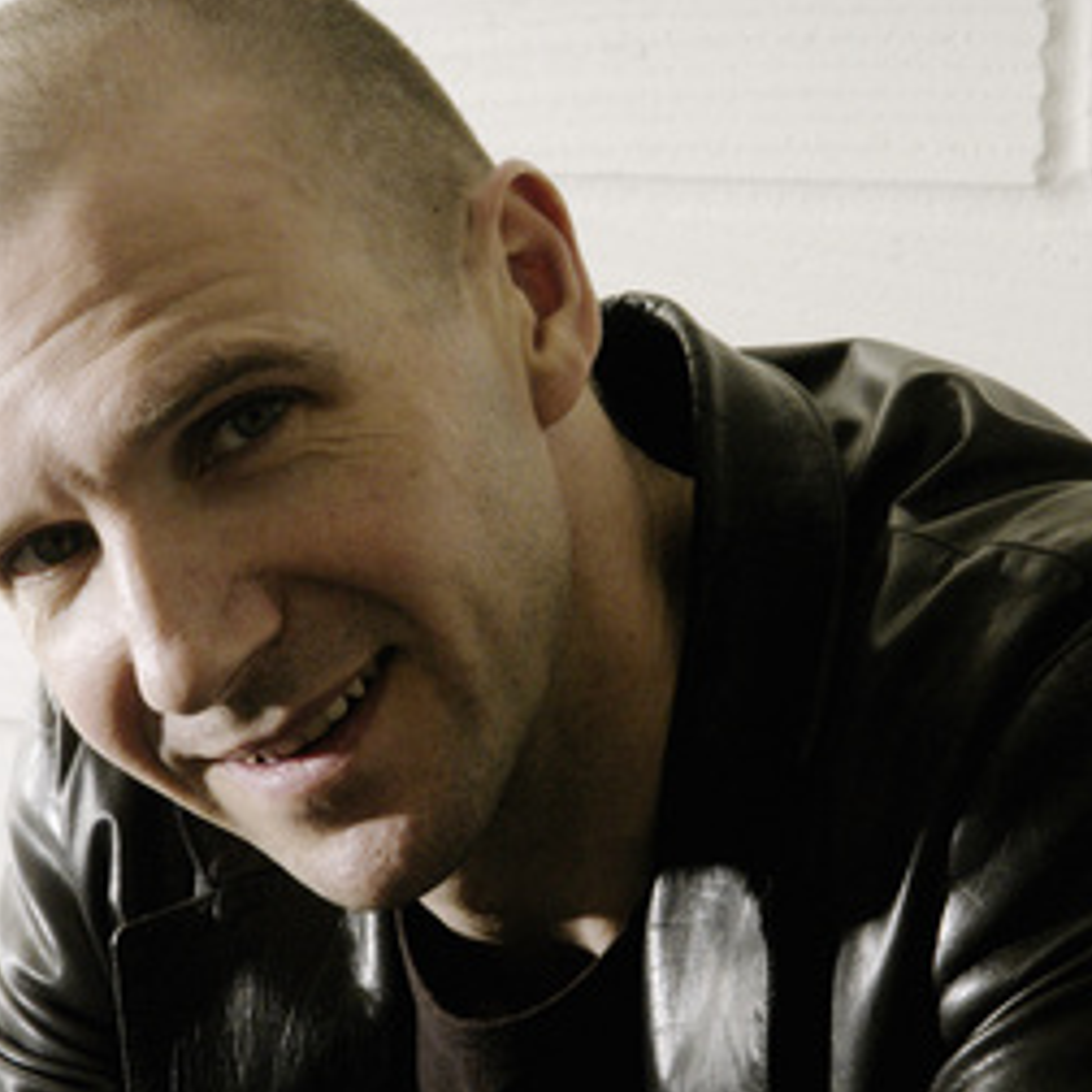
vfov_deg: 10.5
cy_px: 537
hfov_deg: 10.5
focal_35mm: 166
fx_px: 5925
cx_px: 433
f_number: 16
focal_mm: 82
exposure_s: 1/200
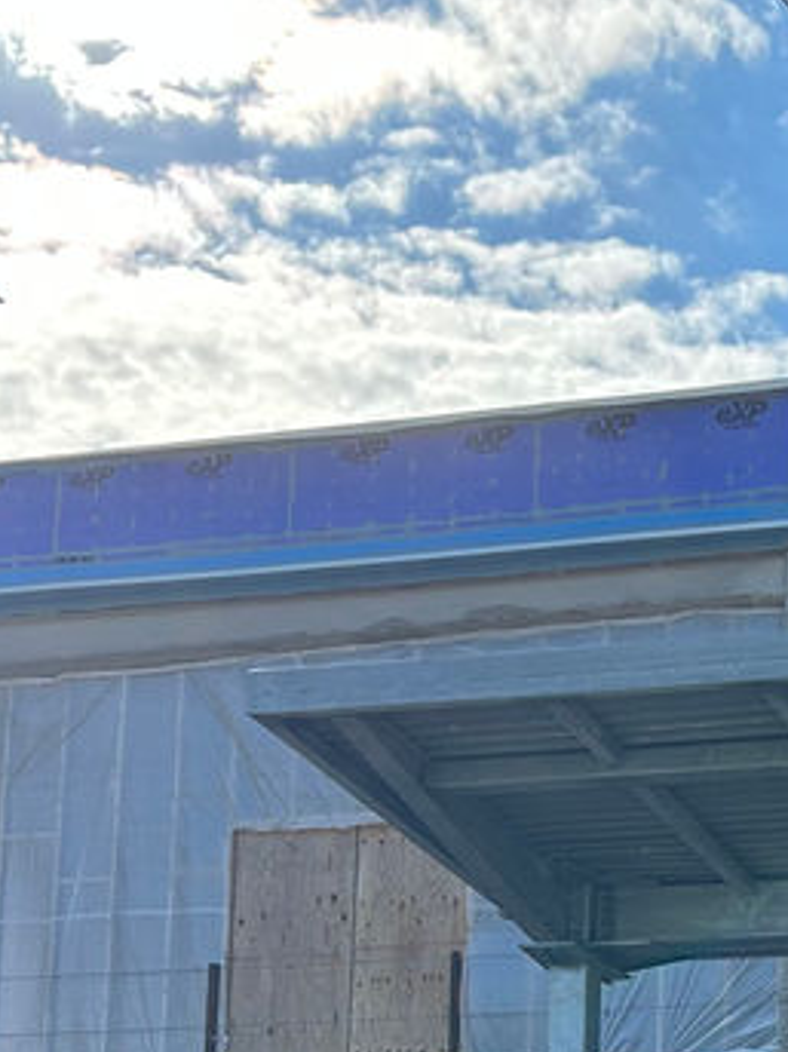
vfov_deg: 19.9
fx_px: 2946
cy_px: 920
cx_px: 797
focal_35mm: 97
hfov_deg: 15.0
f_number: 1.5
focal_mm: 5.7
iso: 50
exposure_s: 1/5319
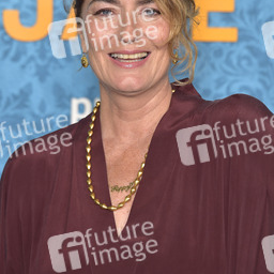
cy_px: 87
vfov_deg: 8.8
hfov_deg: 8.8
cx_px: 134
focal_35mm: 199
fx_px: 1782
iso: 640
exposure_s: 1/200
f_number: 6.3
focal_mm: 150
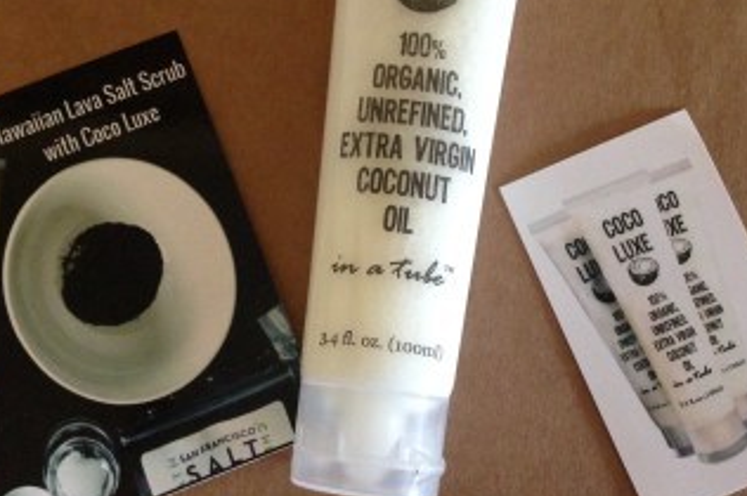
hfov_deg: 35.7
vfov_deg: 24.0
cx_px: 349
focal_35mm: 56
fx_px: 1161
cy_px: 170
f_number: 2.4
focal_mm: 4.12
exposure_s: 1/20
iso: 320
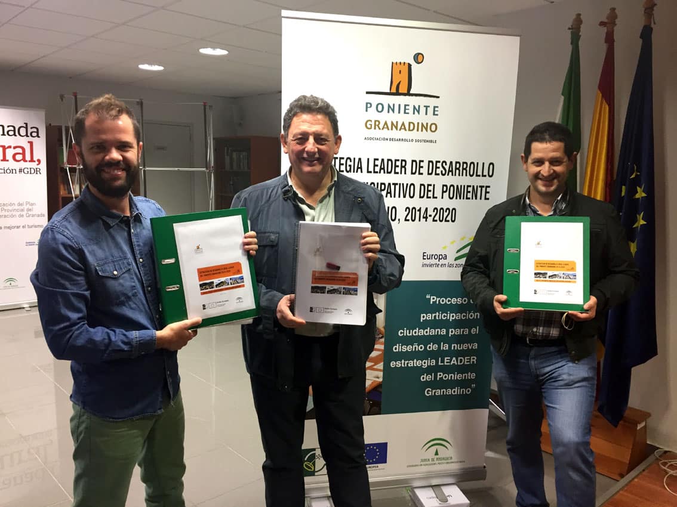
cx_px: 338
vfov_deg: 48.2
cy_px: 254
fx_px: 567
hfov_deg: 61.7
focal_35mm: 29
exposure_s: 1/33
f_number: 2.2
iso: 64
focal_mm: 4.15
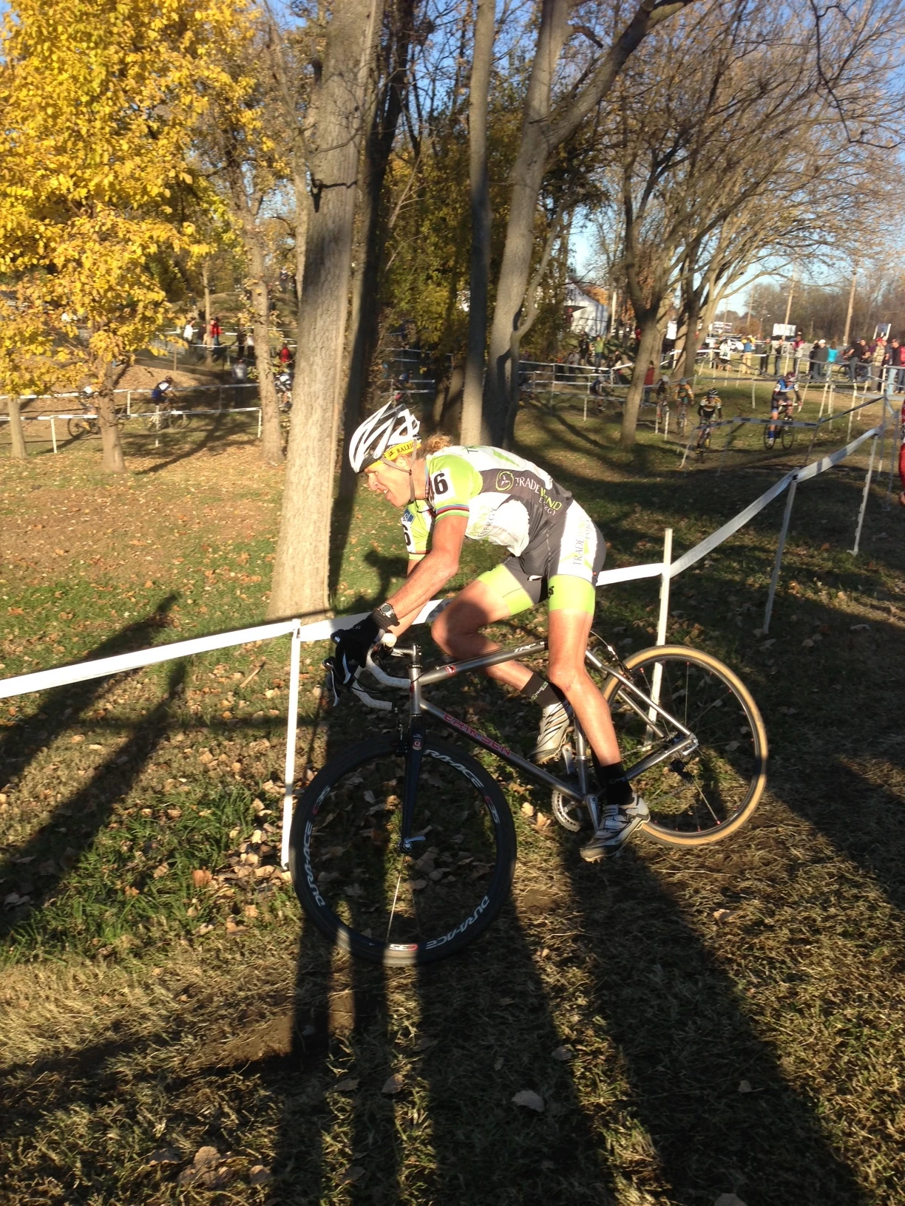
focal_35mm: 33
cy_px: 603
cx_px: 452
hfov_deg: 42.9
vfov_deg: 55.4
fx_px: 1150
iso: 50
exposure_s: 1/742
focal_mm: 4.13
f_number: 2.4
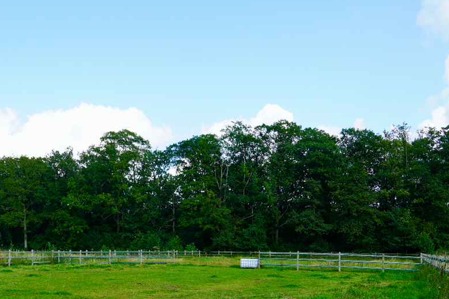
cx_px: 176
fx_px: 586
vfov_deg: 28.2
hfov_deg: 41.7
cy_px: 225
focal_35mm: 47
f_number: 8
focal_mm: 18
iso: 100
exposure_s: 1/125
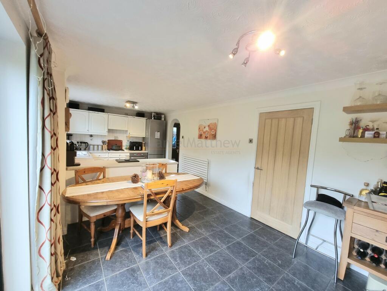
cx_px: 194
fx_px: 145
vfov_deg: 89.9
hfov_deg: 106.2
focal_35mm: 13
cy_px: 146
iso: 200
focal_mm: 2.2
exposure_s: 1/50
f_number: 2.2
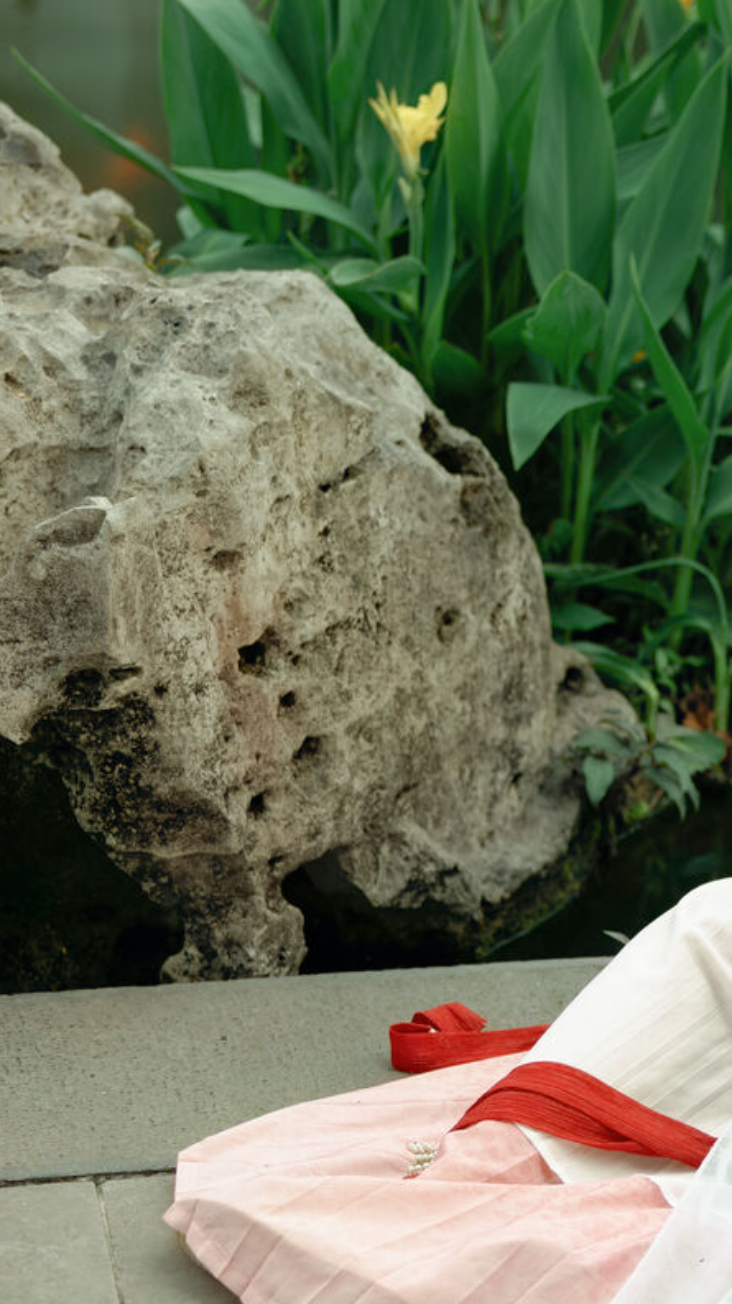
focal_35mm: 127
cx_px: 926
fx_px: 4386
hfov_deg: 9.4
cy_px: 649
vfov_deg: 16.9
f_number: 2.8
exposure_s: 1/1000
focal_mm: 80
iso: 200
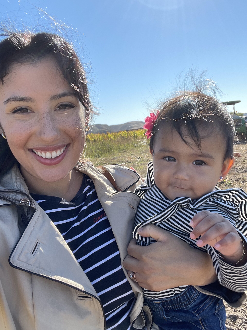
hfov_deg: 46.8
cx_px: 124
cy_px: 165
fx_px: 285
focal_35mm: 30
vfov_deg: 60.0
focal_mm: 2.71
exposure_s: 1/353
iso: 25
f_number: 2.2
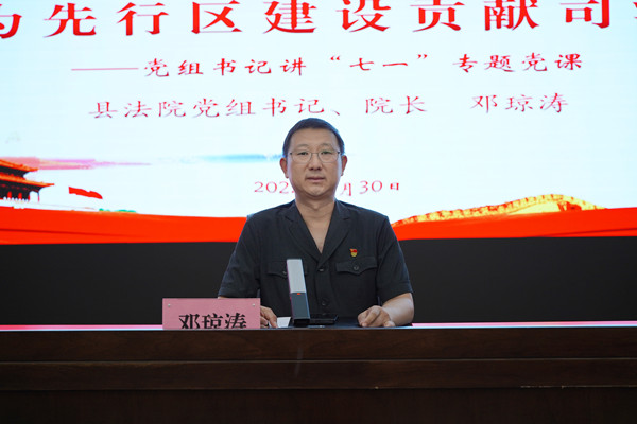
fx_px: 672
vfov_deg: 35.1
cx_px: 318
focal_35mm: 38
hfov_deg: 50.7
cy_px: 212
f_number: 4
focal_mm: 38
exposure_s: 1/160
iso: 400
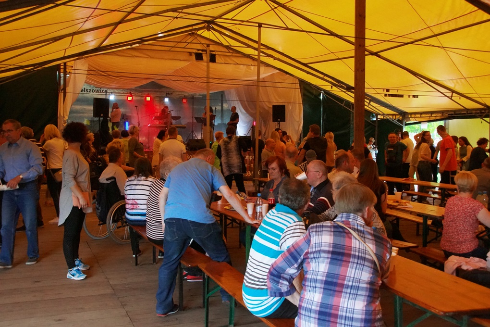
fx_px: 490
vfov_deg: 36.9
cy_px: 164
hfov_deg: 53.1
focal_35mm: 36
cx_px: 245
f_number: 8
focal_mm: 24
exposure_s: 1/125
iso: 6400
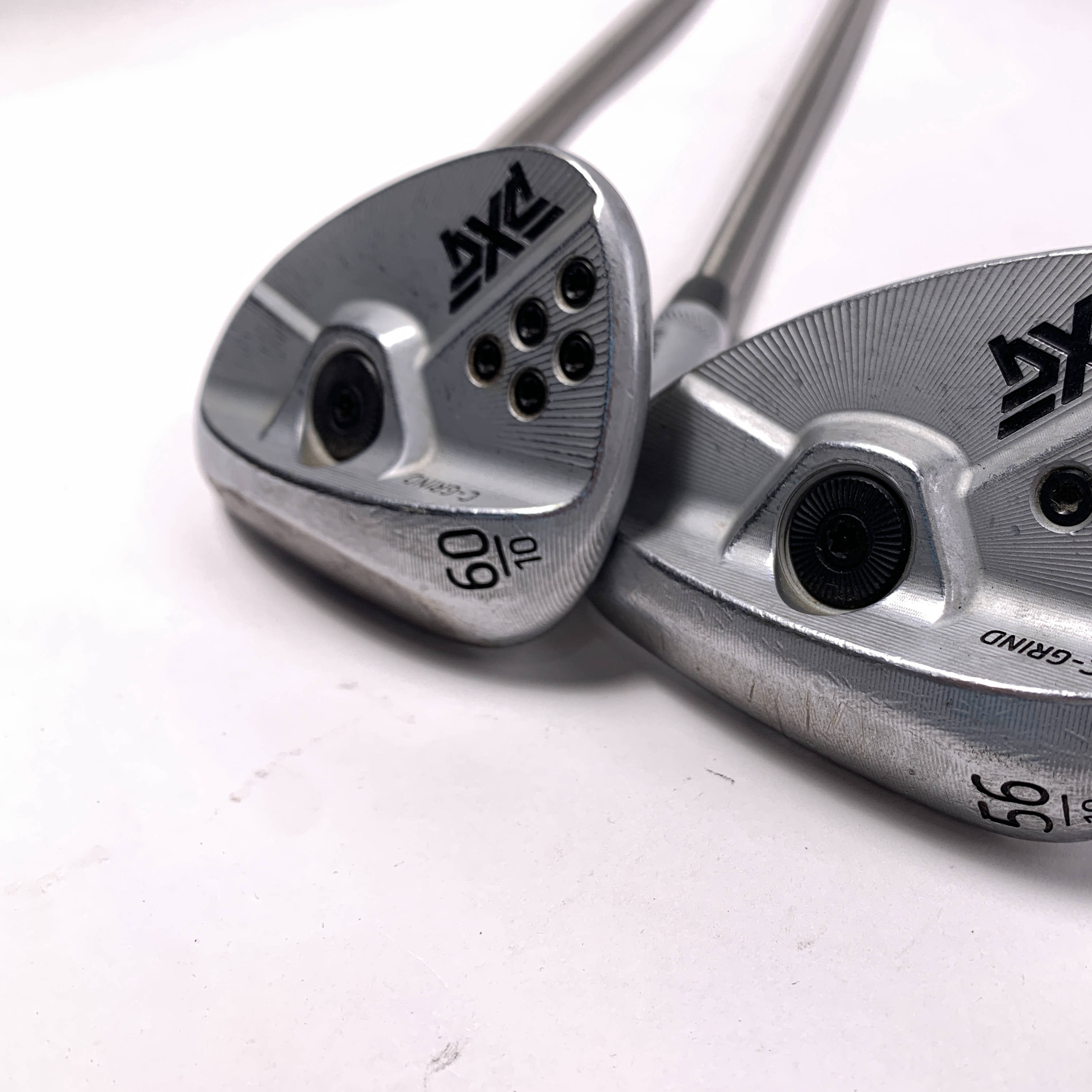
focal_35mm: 31
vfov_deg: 52.5
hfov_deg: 51.6
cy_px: 542
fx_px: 1106
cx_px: 724
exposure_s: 1/120
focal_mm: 4.25
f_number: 1.8
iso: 25
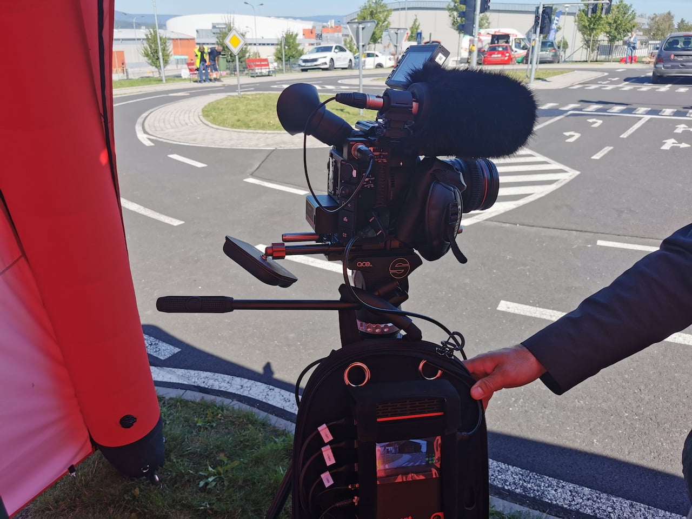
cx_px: 346
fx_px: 540
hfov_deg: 65.3
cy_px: 260
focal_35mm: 27
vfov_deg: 51.4
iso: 50
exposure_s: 1/2519
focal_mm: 5.56
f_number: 1.6
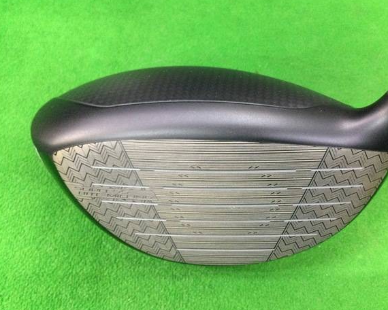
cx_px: 215
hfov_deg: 52.7
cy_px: 156
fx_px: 390
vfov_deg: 43.4
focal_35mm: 34
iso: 200
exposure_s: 1/24
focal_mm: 3.3
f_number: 2.4
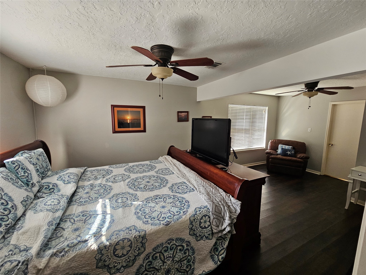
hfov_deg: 106.2
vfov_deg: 89.9
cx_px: 183
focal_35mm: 13
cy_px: 138
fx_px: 137
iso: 200
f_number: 2.2
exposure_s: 1/60
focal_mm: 2.2
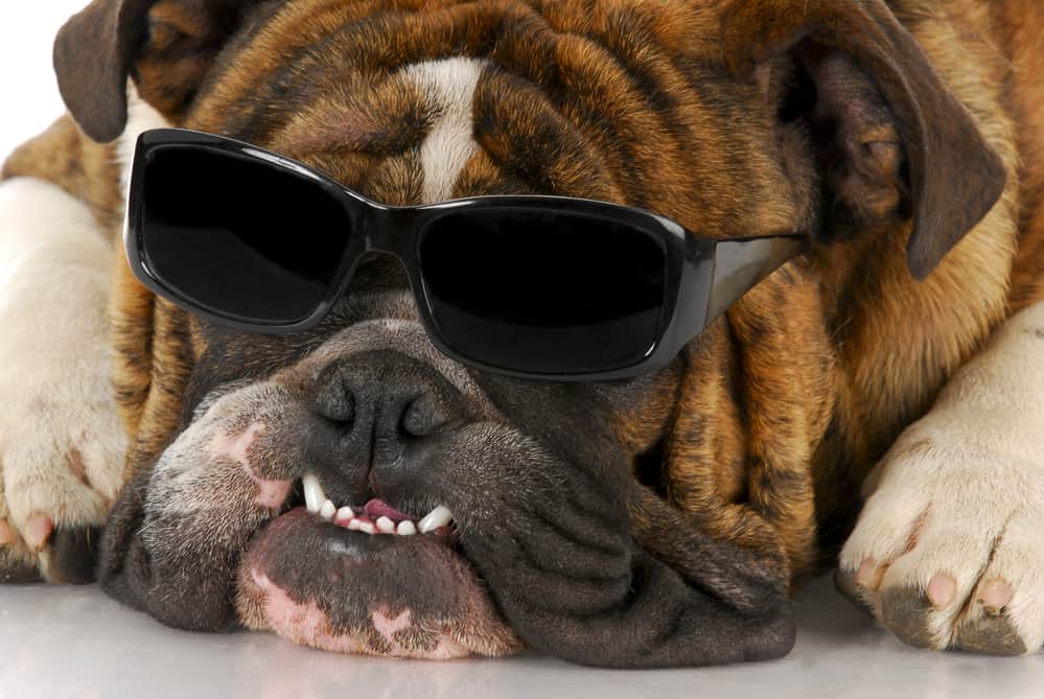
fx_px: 8711
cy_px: 350
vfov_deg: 4.6
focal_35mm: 300
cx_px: 522
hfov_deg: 6.9
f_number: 11
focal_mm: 200
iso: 100
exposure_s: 1/60
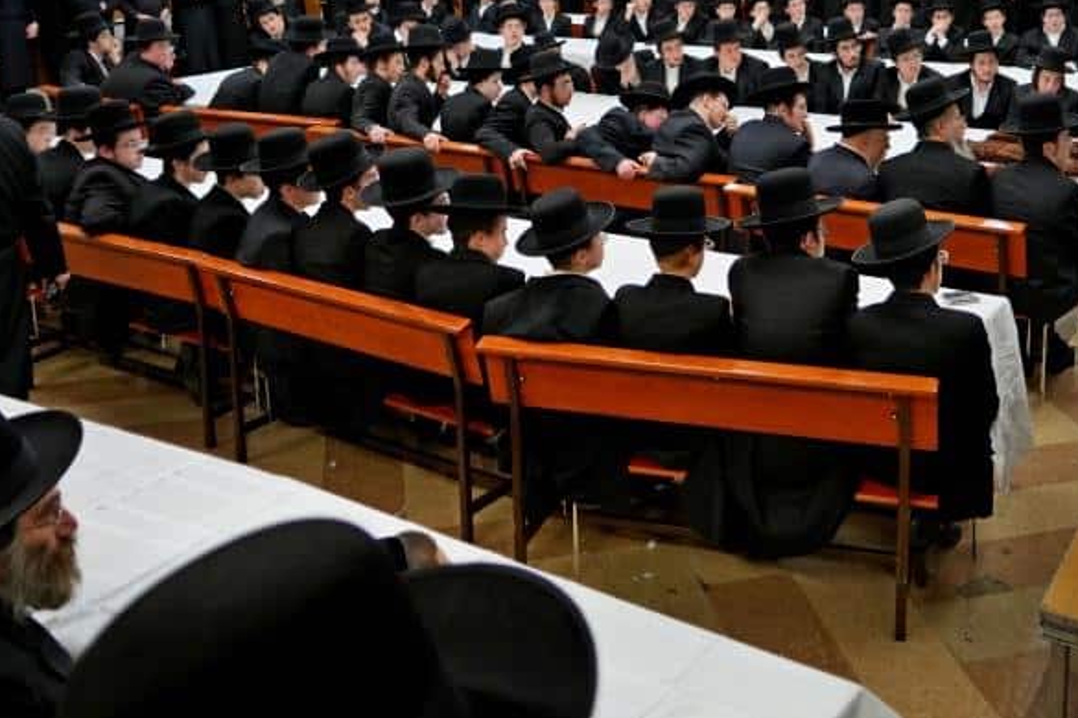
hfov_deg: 45.9
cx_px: 689
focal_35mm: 42
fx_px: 1258
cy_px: 93
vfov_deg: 30.7
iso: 1250
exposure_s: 1/250
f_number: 3.5
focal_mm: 24
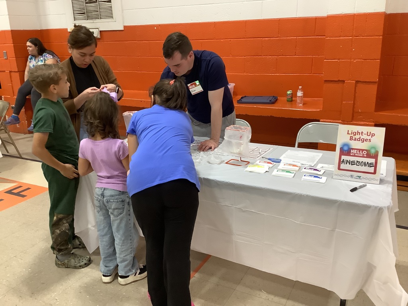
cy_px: 153
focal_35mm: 31
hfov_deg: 58.4
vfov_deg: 45.4
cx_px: 204
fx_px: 365
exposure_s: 1/60
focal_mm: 3.3
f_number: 2.4
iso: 250
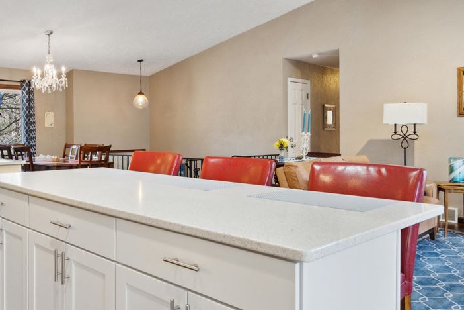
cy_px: 135
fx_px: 400
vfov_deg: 42.2
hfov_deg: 56.9
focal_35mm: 31
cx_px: 108
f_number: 8
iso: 800
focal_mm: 17
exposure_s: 1/40
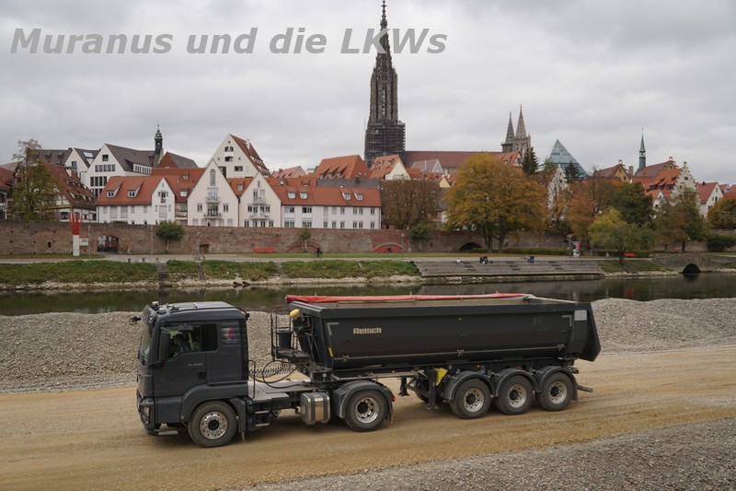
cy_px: 246
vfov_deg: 40.0
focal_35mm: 33
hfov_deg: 57.2
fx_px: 674
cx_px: 368
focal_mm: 22
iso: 200
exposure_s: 1/800
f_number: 3.5
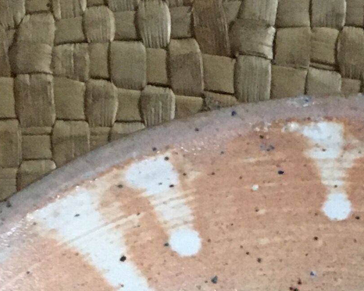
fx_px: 1508
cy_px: 635
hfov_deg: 13.6
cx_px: 355
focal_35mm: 140
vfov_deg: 10.0
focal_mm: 4.15
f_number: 2.2
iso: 200
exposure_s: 1/25
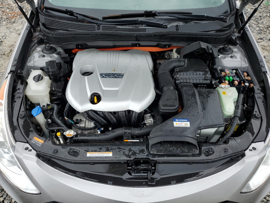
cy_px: 102
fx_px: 203
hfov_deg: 67.3
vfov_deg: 53.1
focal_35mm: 26
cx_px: 135
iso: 50
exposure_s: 1/1111
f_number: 1.5
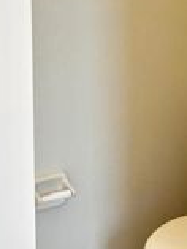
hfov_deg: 16.8
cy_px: 27
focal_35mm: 88
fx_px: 633
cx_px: 69
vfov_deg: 21.8
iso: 100
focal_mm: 5.7
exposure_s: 1/120
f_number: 1.5
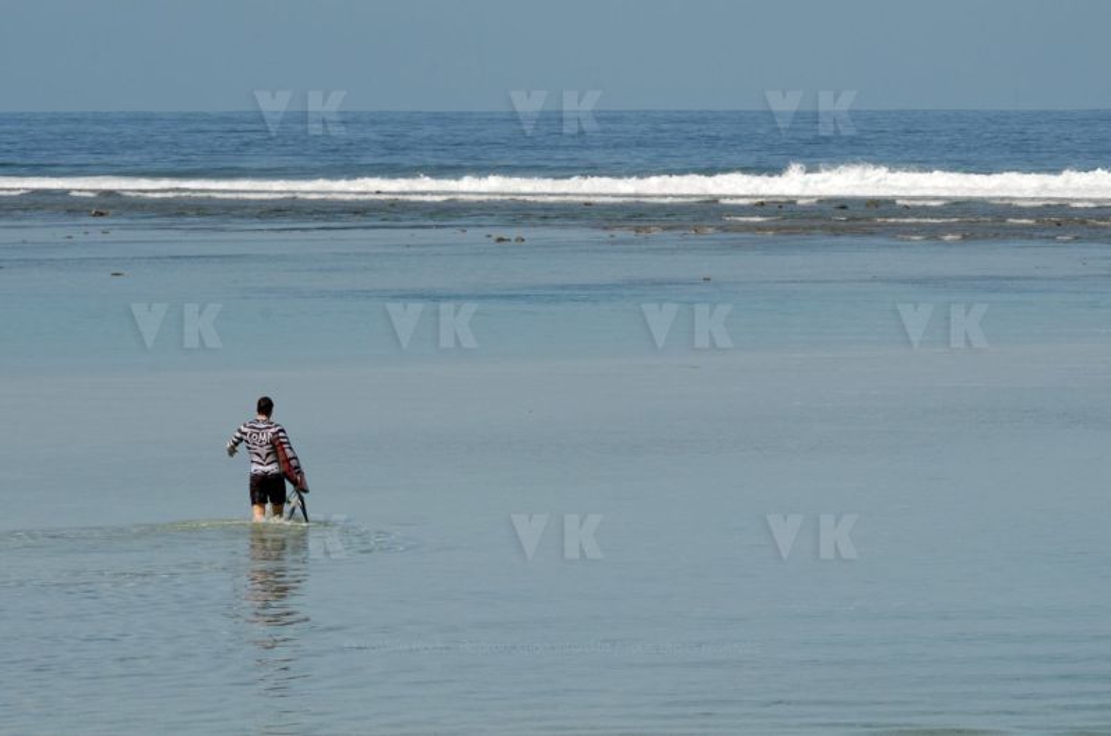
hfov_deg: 6.9
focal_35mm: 300
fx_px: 9240
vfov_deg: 4.6
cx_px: 556
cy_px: 368
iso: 200
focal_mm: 200
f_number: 11
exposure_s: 1/500
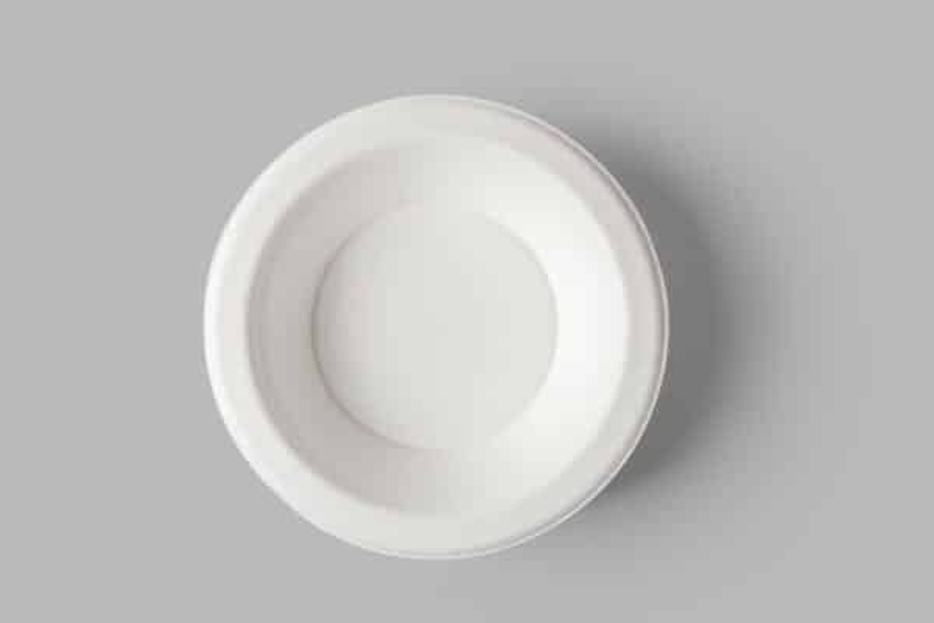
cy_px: 312
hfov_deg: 41.1
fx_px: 1245
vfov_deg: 28.1
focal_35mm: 48
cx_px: 467
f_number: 18
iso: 100
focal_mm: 32
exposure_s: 1/160
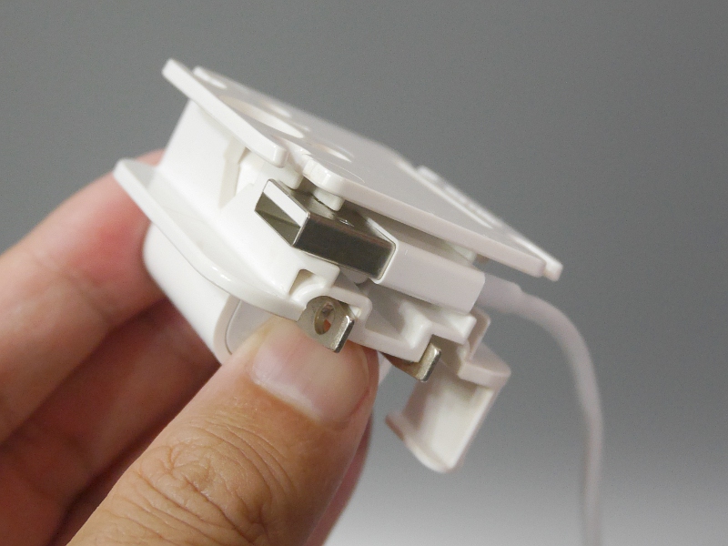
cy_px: 273
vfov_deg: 36.0
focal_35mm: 40
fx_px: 841
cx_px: 364
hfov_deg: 46.8
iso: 1000
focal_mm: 20
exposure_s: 1/60
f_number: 4.5
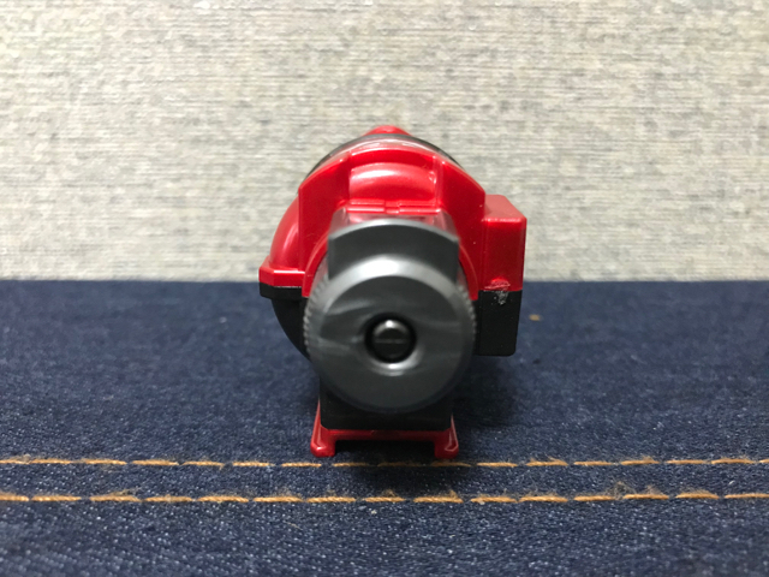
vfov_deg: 49.7
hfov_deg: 63.4
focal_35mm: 28
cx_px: 384
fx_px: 622
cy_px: 288
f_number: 1.8
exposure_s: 1/16
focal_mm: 3.99
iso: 100
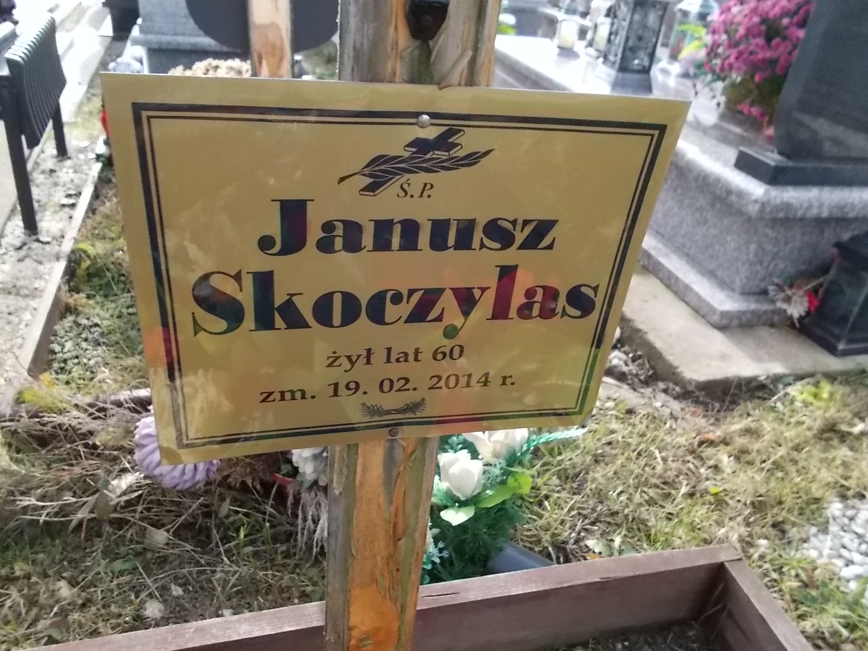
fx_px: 677
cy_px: 324
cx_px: 431
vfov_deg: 51.4
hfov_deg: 65.3
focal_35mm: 27
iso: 400
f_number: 8
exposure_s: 1/100
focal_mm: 4.6
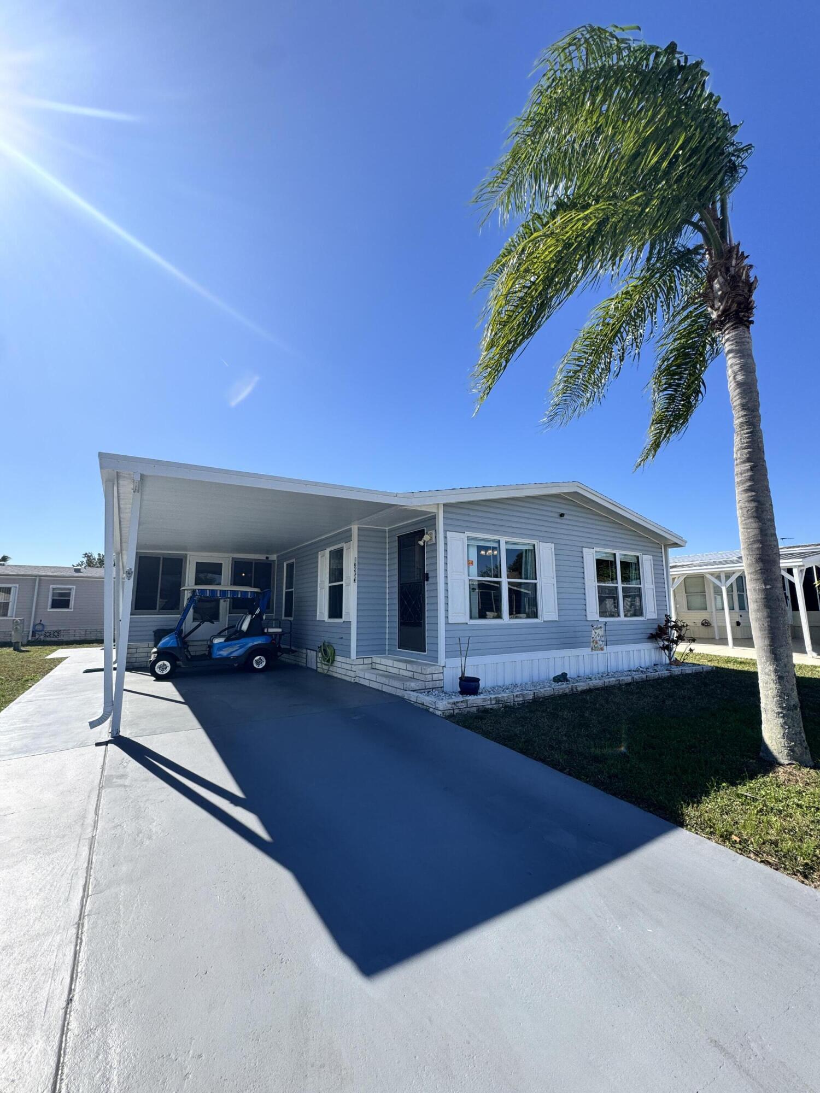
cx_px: 410
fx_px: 442
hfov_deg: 85.7
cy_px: 546
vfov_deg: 102.1
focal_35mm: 14
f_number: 2.2
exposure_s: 1/1395
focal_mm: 2.22
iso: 50
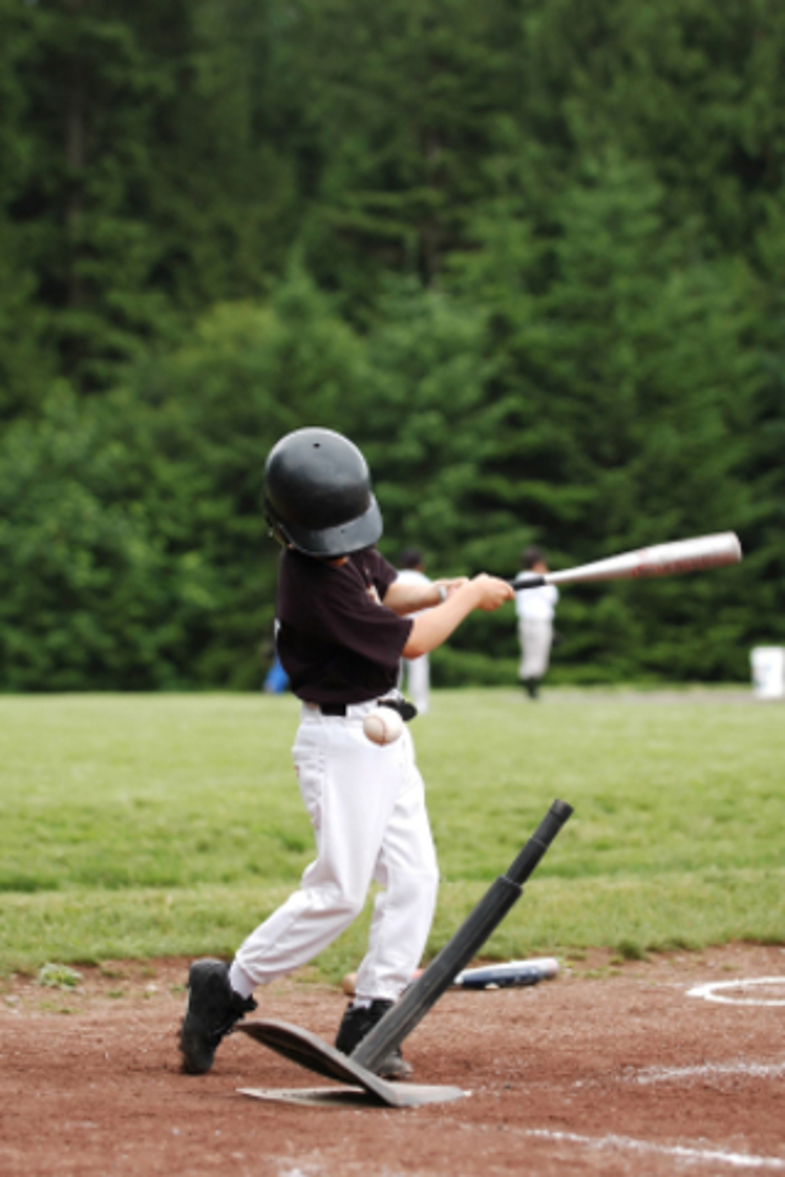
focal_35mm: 142
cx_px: 392
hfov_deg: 9.6
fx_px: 4661
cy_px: 588
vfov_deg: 14.4
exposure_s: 1/640
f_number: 2.8
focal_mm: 95
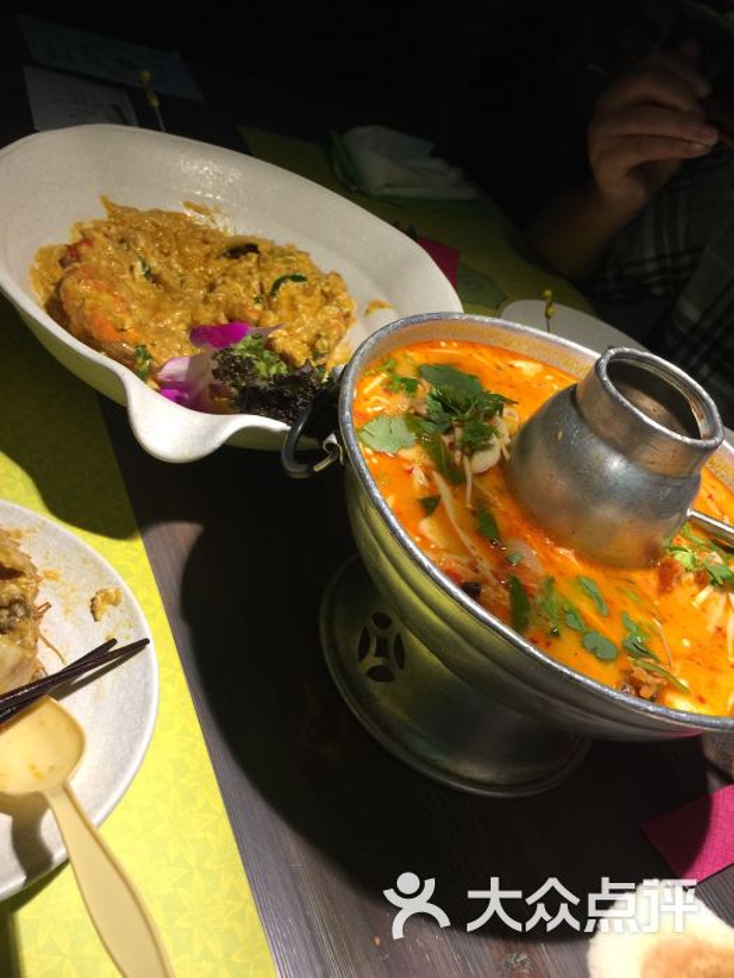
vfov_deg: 61.7
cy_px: 489
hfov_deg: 48.2
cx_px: 367
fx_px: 820
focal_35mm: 29
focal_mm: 4.15
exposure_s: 1/30
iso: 32
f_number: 2.2
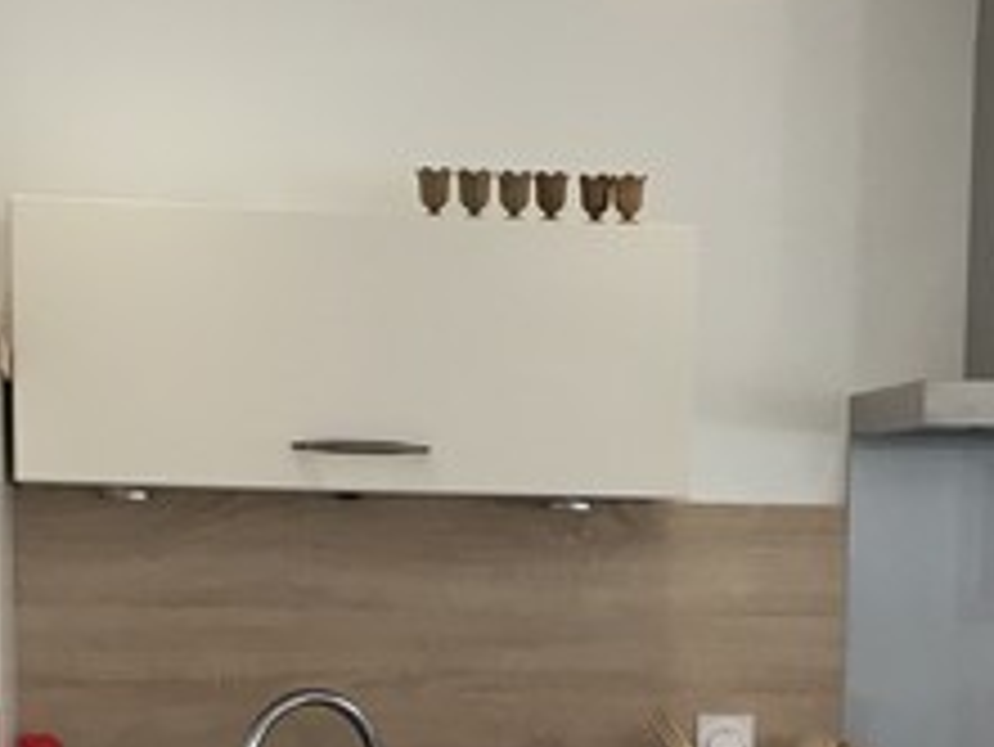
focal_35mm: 105
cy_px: 1030
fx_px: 3017
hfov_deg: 18.6
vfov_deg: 13.5
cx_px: 711
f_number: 2.2
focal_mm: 4.15
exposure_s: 1/33
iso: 32
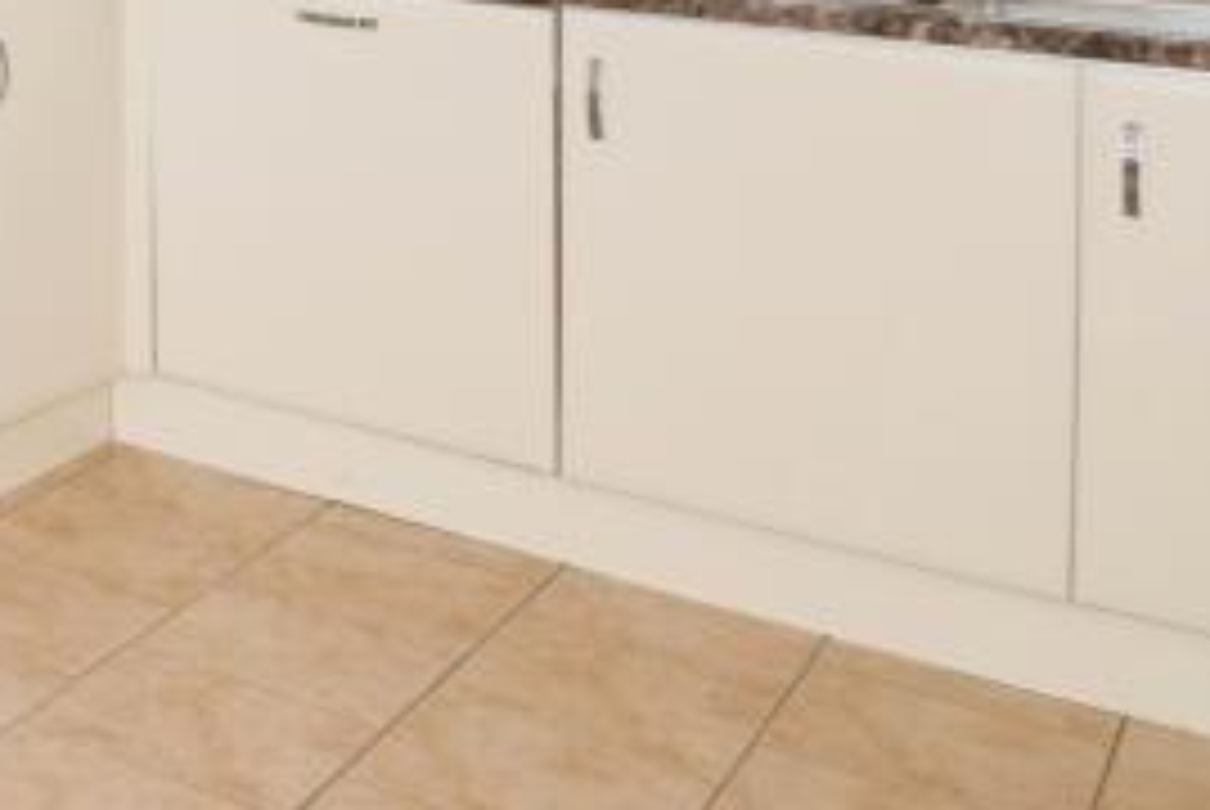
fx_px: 1918
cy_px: -308
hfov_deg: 23.2
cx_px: -846
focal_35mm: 57
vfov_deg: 21.1
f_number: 9
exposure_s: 1/60
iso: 1000
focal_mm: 10
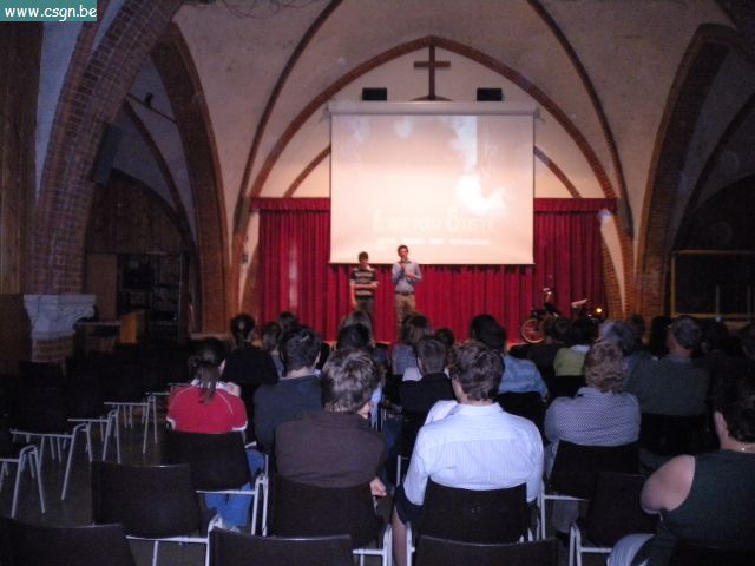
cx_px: 378
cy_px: 283
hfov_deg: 52.6
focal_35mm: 35
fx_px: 763
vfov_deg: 40.7
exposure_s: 1/30
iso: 800
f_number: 3.1
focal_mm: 6.3
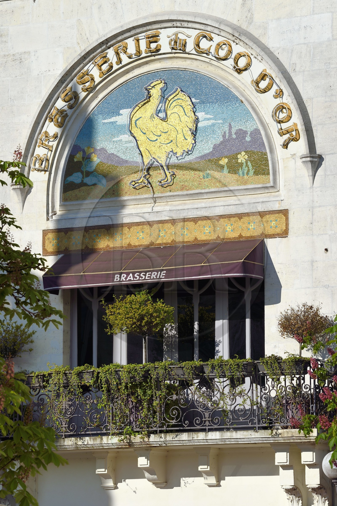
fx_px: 2598
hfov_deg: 7.4
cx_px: 168
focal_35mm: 185
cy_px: 253
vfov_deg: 11.1
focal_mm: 185
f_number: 10
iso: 200
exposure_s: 1/640
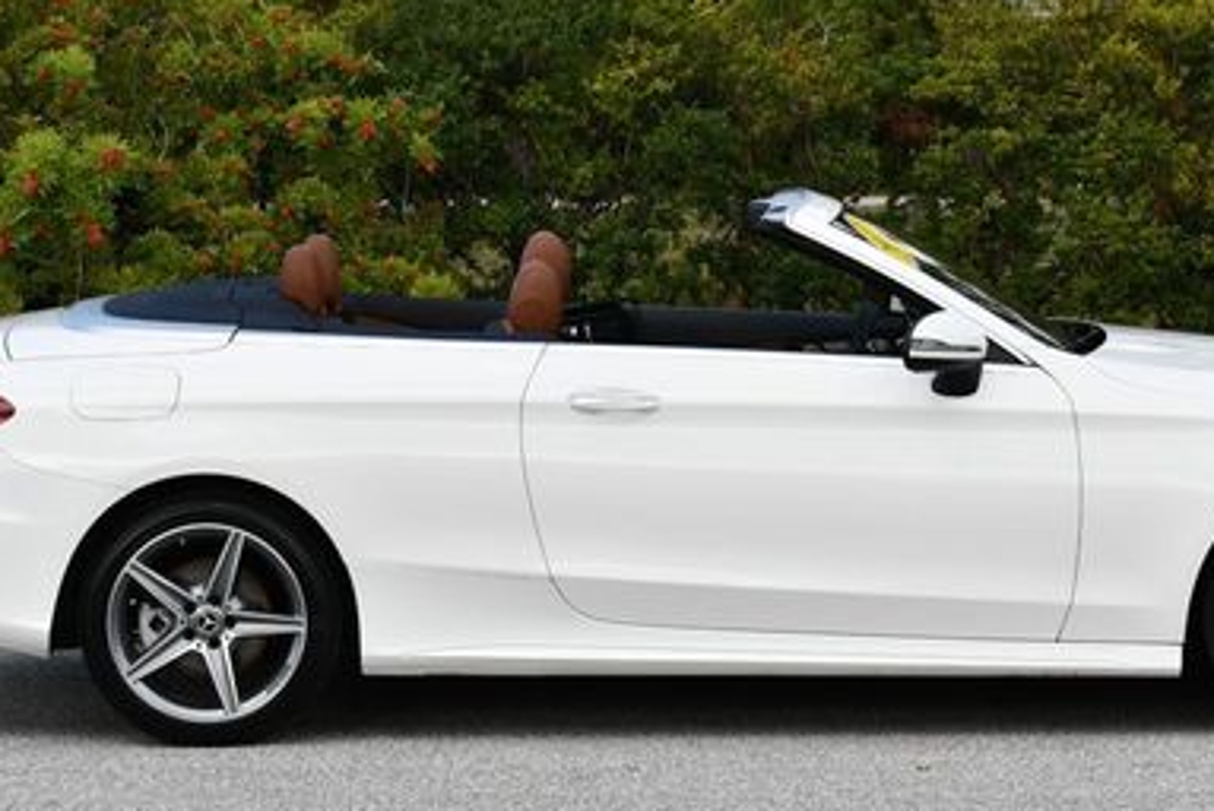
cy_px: 219
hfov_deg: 16.1
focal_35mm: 127
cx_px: 748
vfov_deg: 10.8
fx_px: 4286
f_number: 8
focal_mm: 38
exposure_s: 1/250
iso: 140
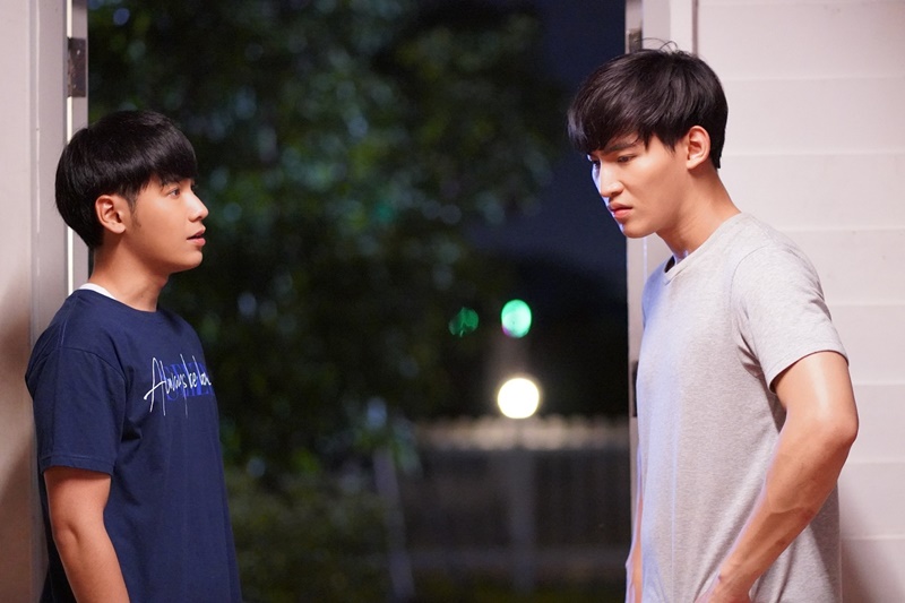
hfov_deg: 16.1
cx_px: 452
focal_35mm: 128
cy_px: 302
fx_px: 3204
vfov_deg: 10.7
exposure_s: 1/160
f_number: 1.8
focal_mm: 85
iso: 8000
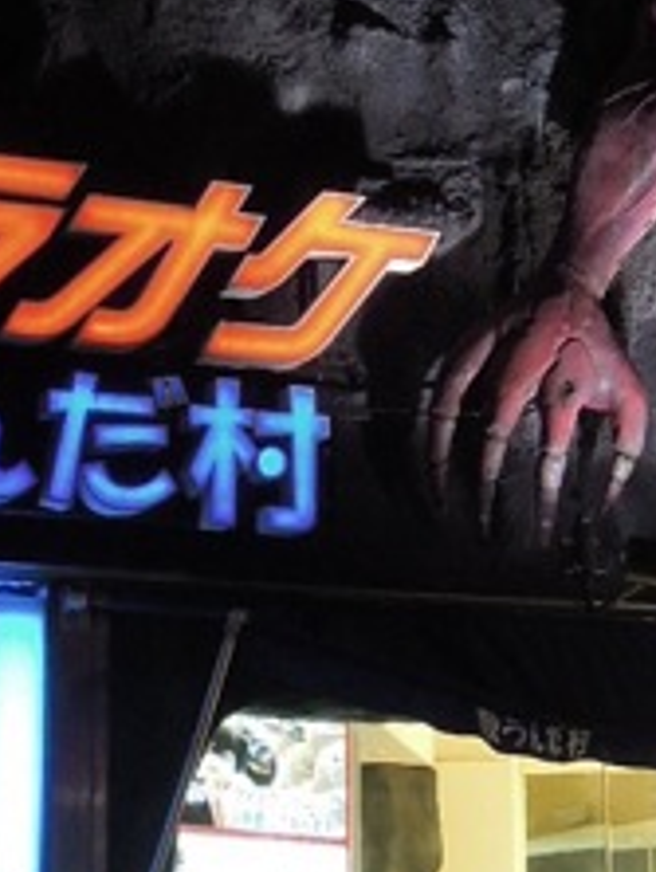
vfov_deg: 18.2
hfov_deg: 13.7
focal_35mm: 108
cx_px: 507
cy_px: 314
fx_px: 2724
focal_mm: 4.3
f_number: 2.8
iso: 180
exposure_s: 1/30
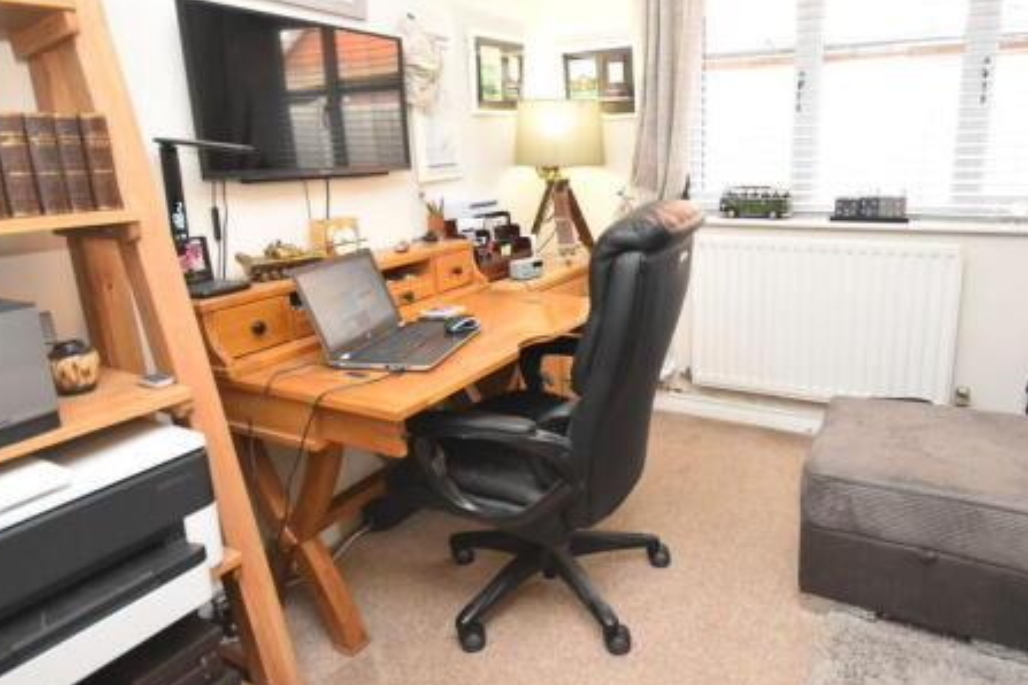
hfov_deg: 77.8
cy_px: 298
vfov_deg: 57.0
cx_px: 608
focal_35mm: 22
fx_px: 628
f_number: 4
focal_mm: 10
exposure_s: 1/60
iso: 1600
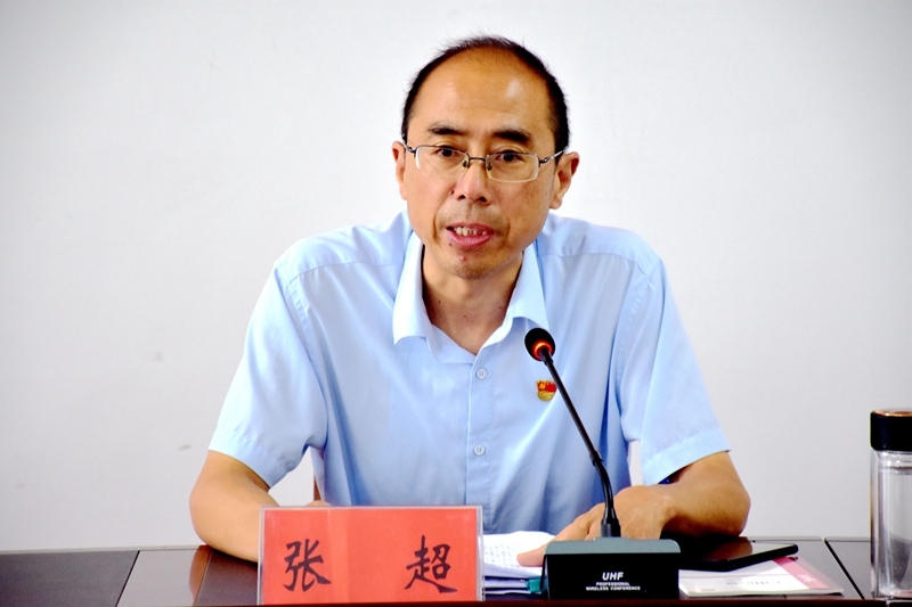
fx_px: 4407
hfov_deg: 11.8
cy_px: 304
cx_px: 456
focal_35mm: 174
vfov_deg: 7.9
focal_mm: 116
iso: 800
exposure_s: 1/60
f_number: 5.6
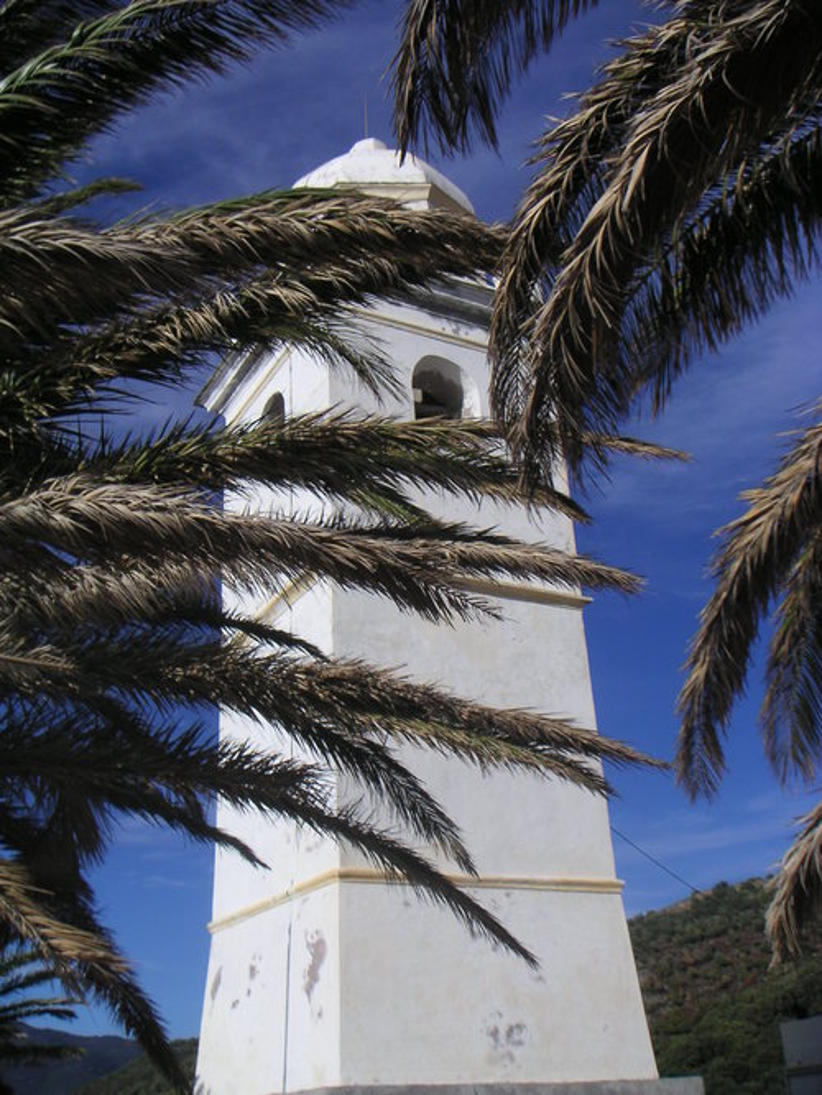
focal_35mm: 38
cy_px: 548
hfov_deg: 37.7
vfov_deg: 49.0
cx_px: 411
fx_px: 1202
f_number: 6.7
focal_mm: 6
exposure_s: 1/350
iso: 50
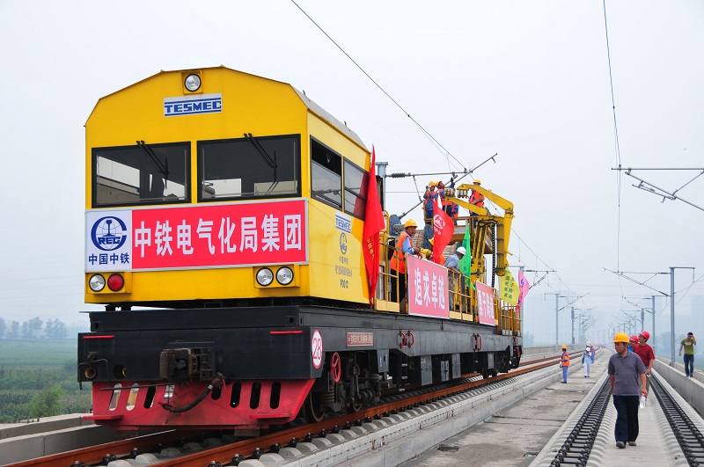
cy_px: 234
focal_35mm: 51
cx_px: 352
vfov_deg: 26.4
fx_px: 996
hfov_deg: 38.9
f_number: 5
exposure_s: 1/800
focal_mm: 34
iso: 320
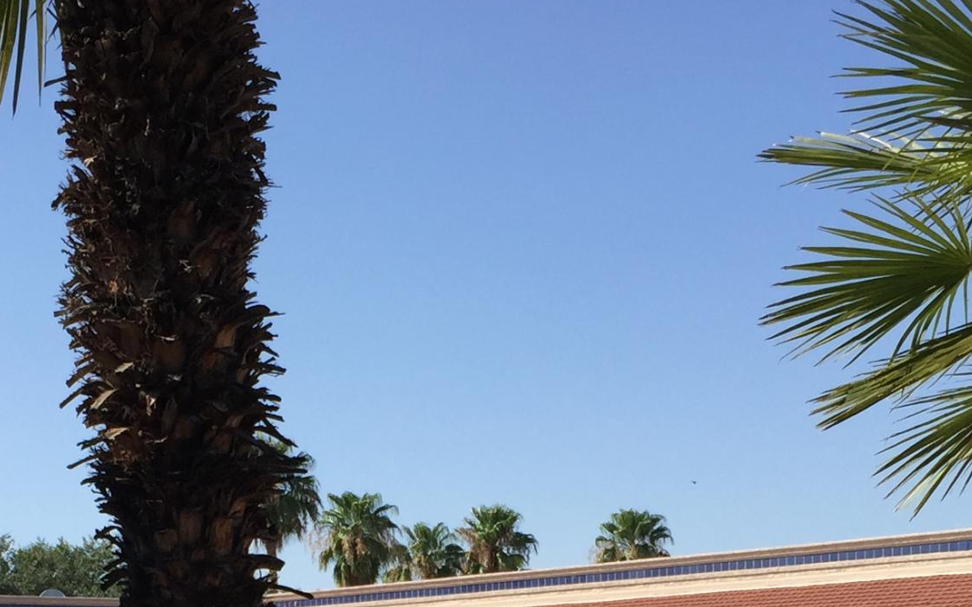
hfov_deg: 25.2
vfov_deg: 15.1
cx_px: 419
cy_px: 827
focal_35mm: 82
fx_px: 2172
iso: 32
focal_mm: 4.15
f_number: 2.2
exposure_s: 1/1799
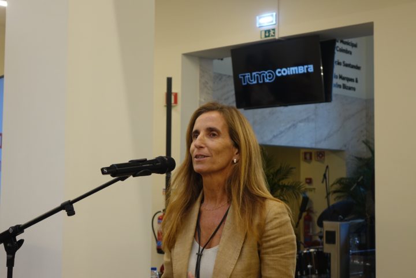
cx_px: 208
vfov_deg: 22.6
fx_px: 693
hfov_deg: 33.4
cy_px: 139
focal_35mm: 60
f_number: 2.8
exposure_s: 1/60
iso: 250
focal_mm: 21.94
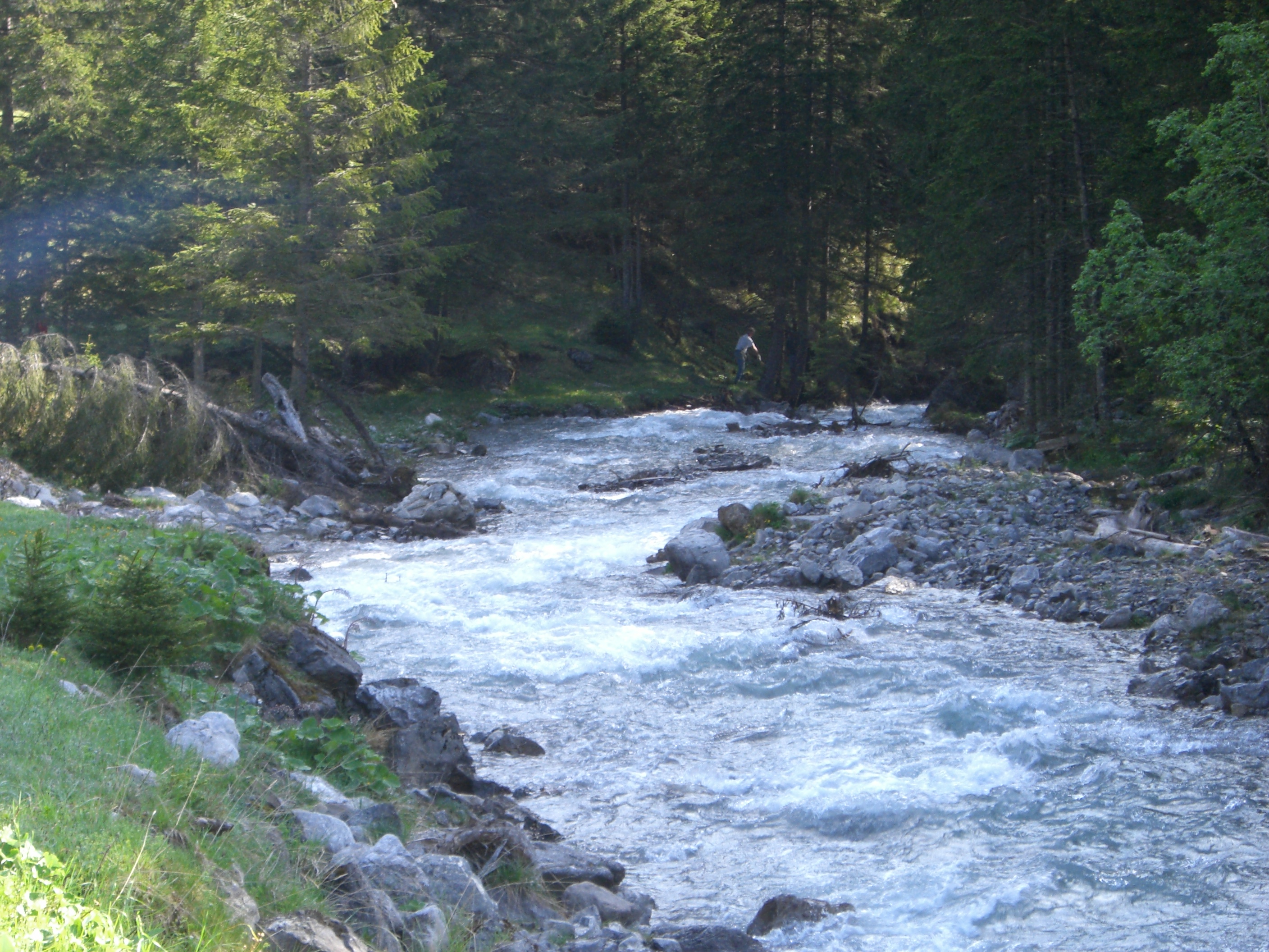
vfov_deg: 13.0
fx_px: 4179
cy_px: 476
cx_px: 634
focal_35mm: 114
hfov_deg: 17.3
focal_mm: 18.6
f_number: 5.2
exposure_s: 1/80
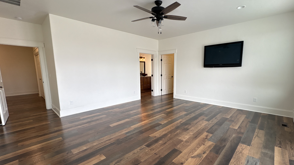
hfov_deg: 95.8
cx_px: 157
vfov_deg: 63.8
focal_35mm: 17
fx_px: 133
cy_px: 90
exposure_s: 1/120
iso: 125
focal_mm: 2.22
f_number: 2.2
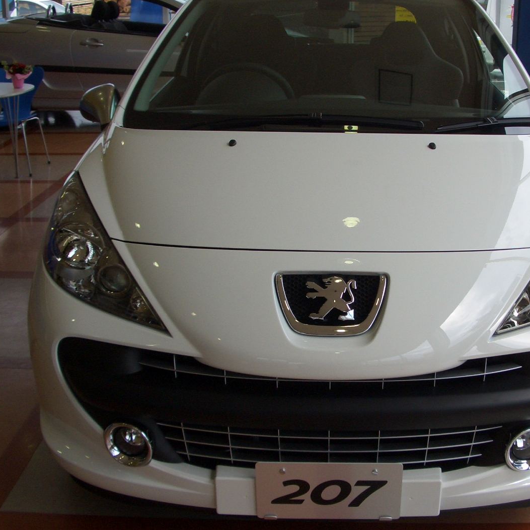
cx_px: 326
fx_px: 814
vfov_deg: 36.0
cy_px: 246
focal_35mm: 47
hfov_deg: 35.9
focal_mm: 5.8
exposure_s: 1/250
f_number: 4.3
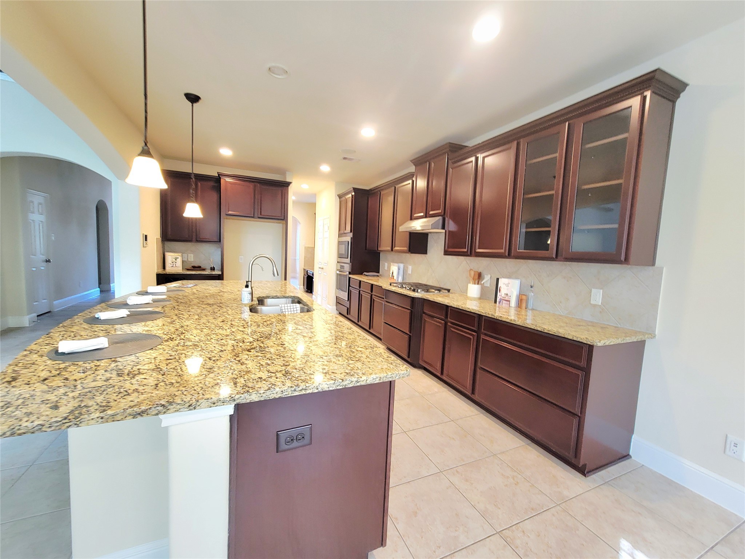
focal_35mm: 13
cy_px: 280
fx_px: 280
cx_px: 372
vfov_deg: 89.9
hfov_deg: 106.2
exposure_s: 1/13.4
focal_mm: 2.2
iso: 50
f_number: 2.2
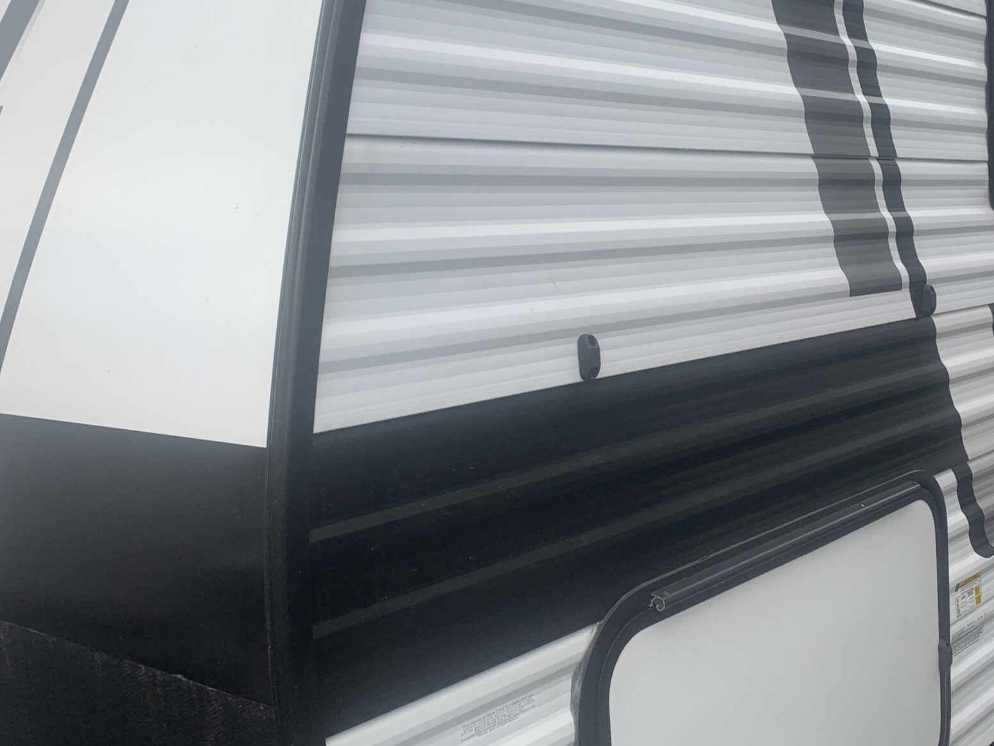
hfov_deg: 42.7
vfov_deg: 33.4
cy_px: 280
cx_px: 724
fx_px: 1235
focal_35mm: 43
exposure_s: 1/461
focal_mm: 4.25
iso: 25
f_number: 1.8
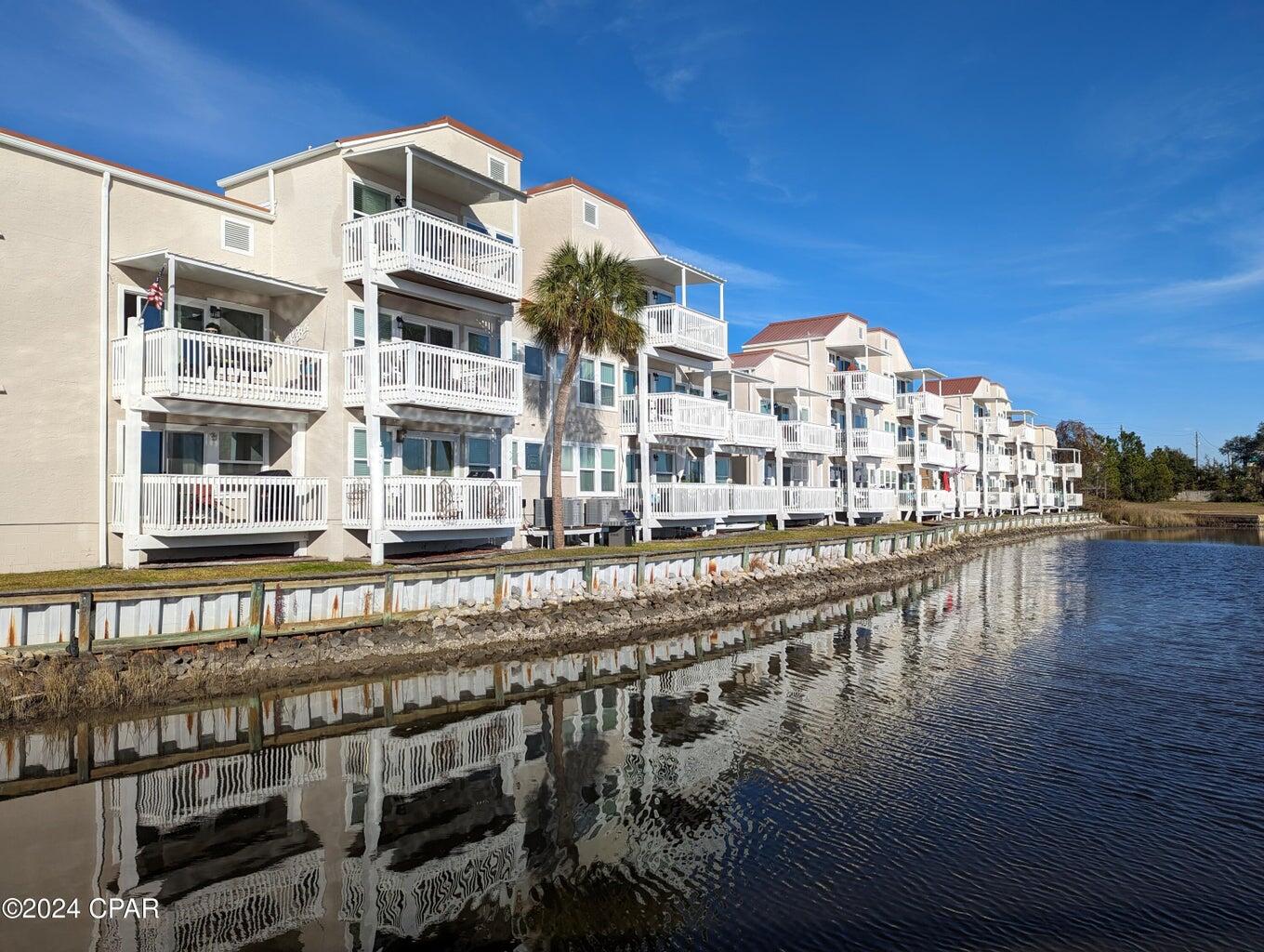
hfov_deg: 71.5
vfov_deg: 56.9
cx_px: 632
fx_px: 878
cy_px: 476
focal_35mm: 24
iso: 47
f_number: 1.85
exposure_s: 1/3425
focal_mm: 6.81
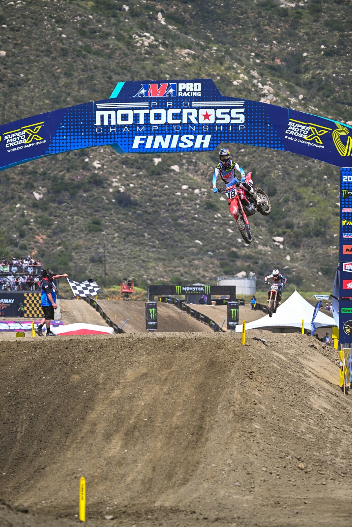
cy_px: 264
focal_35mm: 200
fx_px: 2932
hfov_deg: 6.9
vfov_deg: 10.3
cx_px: 176
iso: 280
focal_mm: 200
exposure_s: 1/1600
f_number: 5.6
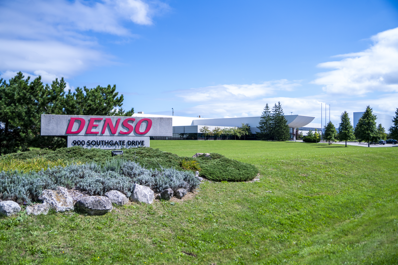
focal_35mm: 35
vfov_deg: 37.9
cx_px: 199
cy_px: 132
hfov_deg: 54.4
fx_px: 387
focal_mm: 35
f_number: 2.8
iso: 800
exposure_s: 1/8000
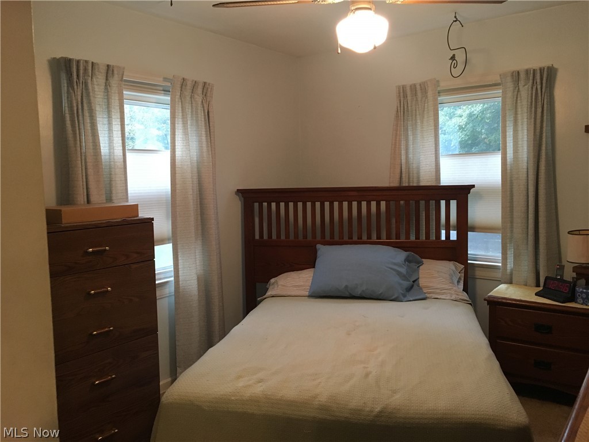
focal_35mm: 29
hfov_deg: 61.7
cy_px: 221
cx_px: 294
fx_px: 493
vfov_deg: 48.2
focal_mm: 4.15
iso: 160
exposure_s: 1/30
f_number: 2.2
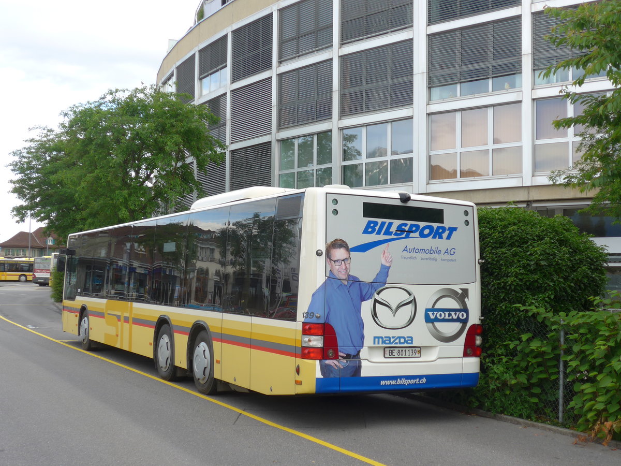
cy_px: 233
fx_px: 825
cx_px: 310
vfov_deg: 31.5
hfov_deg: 41.2
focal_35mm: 46
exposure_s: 1/320
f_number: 3
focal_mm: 9.5
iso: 80
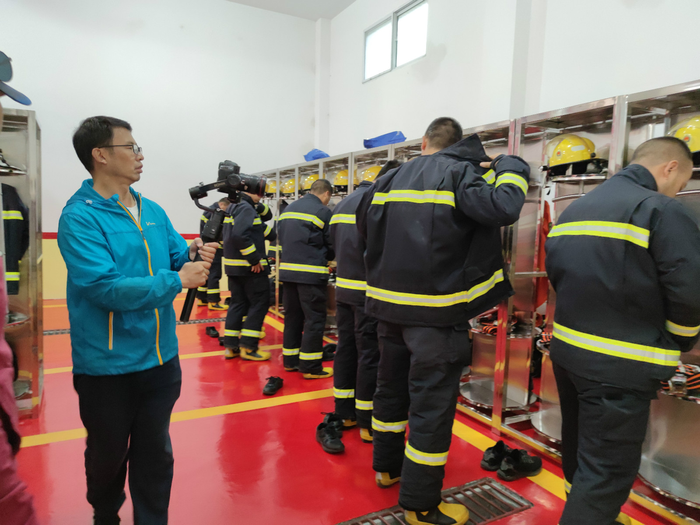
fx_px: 485
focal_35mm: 24
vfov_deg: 56.8
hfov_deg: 71.6
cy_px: 262
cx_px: 350
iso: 409
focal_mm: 6.72
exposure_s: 1/50
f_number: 1.69
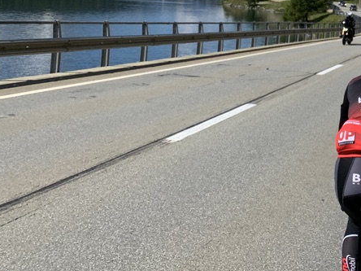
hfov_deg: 29.1
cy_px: 9
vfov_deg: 23.5
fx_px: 626
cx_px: 395
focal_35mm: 60
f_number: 1.8
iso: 25
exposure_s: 1/2681
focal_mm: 4.25
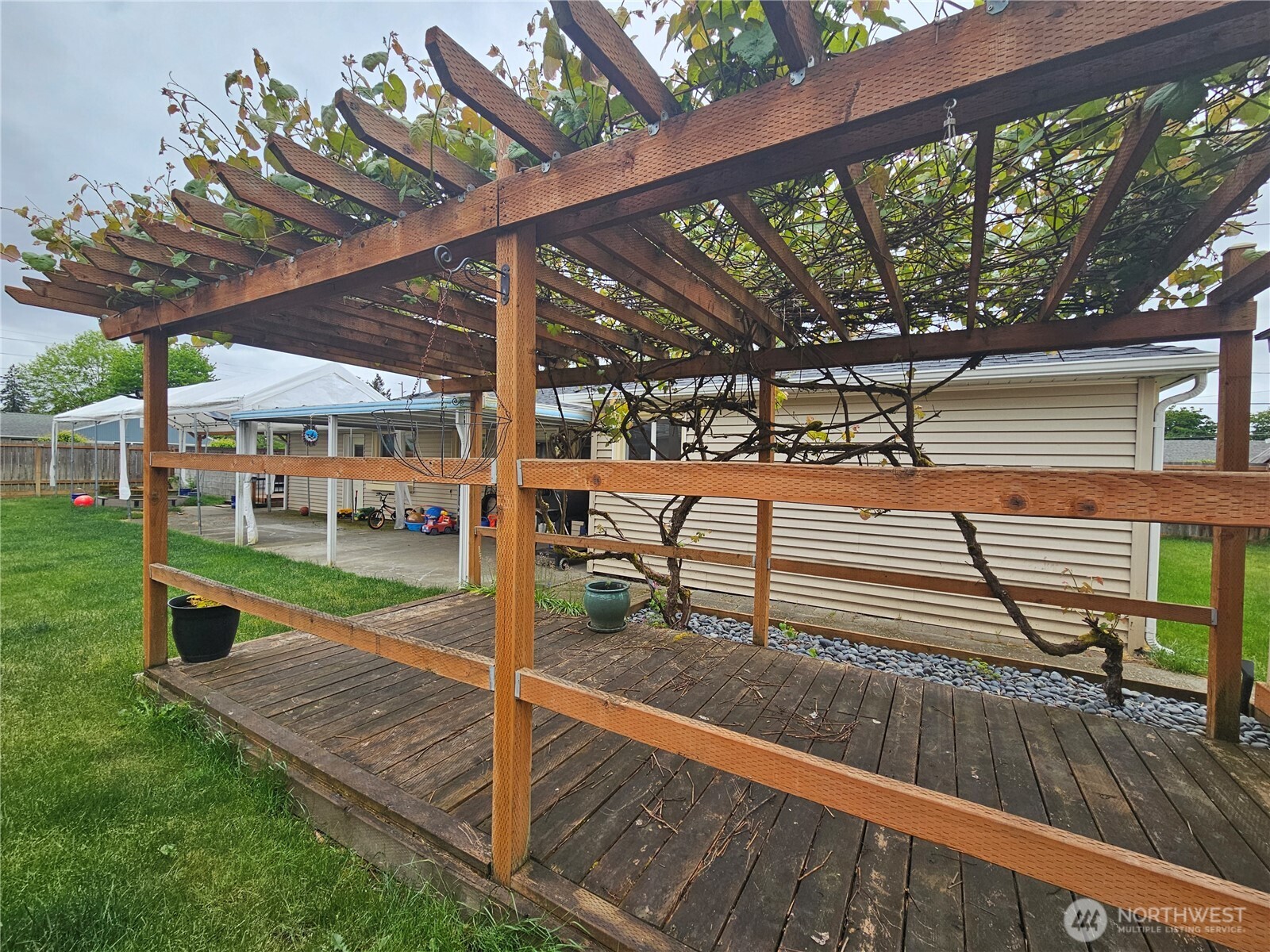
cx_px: 635
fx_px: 477
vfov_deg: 89.9
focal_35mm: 13
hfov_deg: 106.2
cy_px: 476
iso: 50
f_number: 2.2
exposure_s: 1/468
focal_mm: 2.2
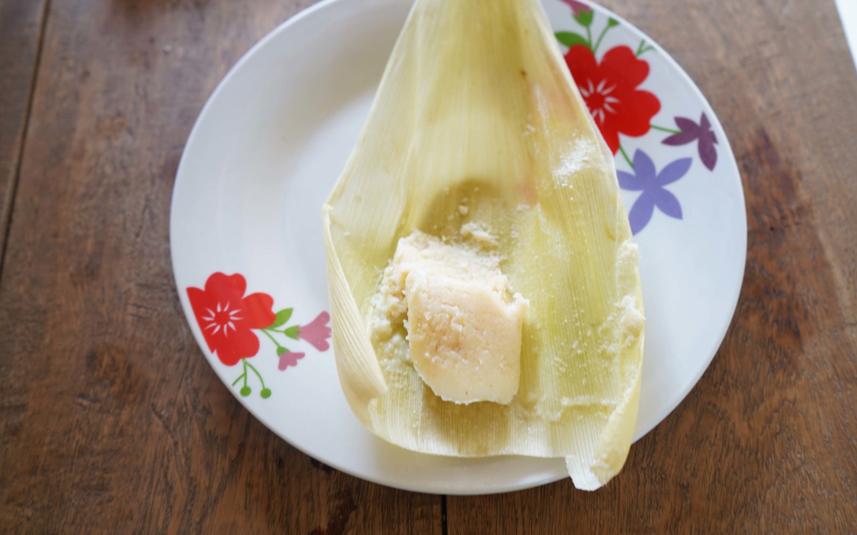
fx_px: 724
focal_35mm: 31
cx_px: 428
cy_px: 267
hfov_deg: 61.2
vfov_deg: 40.6
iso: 160
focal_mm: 30
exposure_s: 1/30
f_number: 3.5
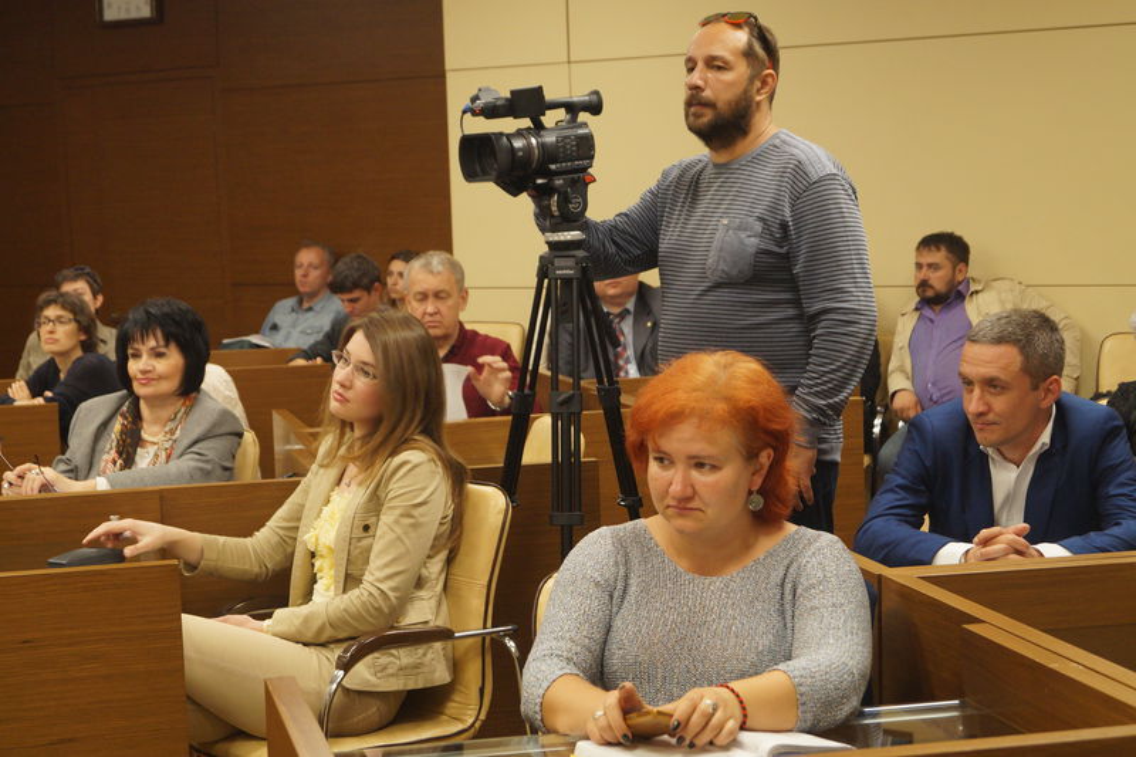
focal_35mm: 68
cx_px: 568
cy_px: 378
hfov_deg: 29.9
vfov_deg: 20.2
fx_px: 2129
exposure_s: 1/80
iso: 1000
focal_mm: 45
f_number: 6.3
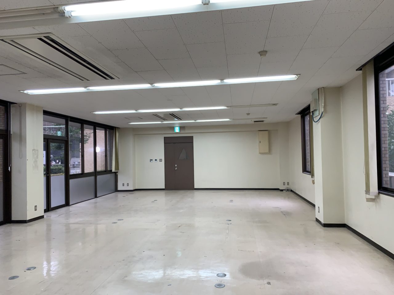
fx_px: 296
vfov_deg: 53.1
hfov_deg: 67.3
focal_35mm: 26
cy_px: 148
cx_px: 197
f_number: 1.8
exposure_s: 1/60
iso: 80
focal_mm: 4.25
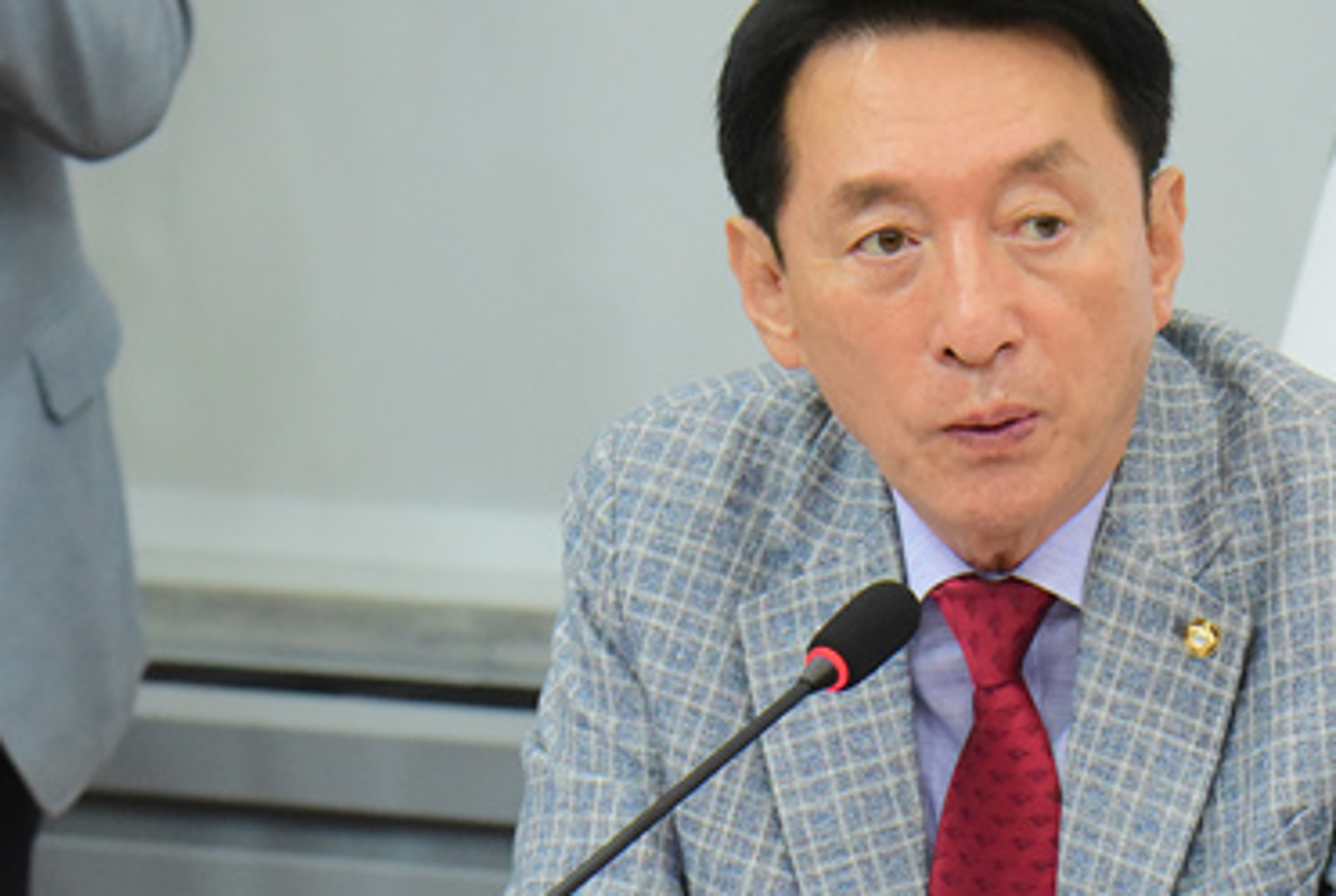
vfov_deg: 4.1
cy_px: 560
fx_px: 12494
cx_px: 1034
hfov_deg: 6.1
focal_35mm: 336
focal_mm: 195
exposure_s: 1/320
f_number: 8
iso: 6400
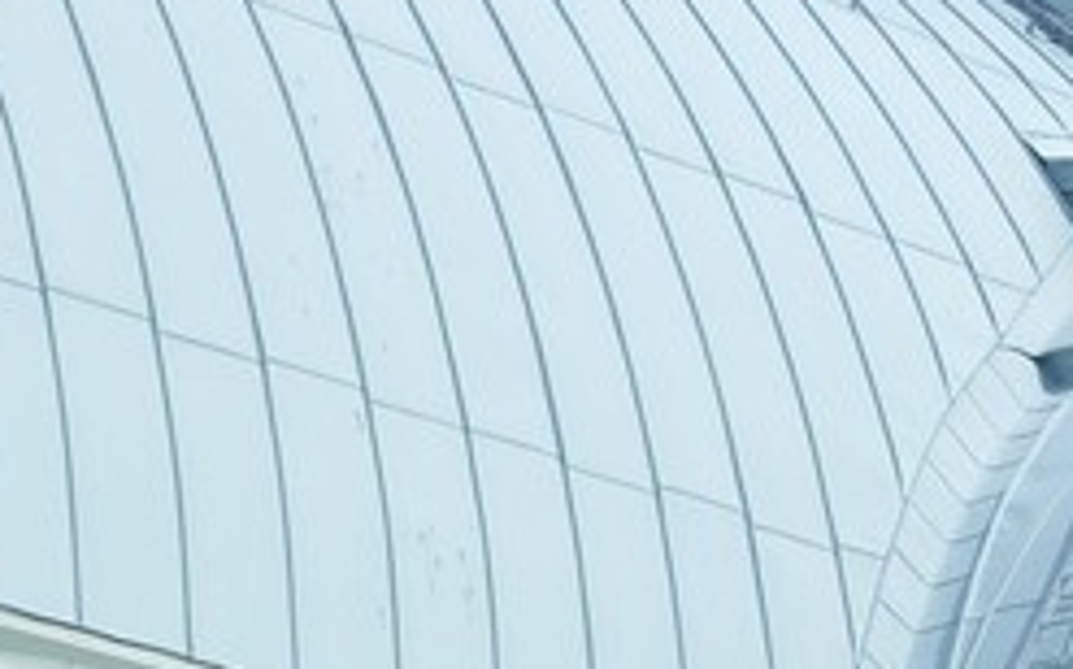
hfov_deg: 8.1
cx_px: 1829
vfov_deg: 4.8
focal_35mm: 251
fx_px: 7335
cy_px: 2437
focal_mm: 38
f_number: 13
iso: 200
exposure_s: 1/250
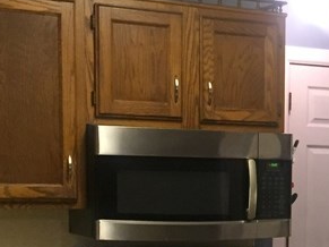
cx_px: 398
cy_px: 263
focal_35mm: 102
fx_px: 969
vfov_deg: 14.2
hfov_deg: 18.3
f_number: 2.2
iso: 200
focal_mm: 4.15
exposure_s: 1/30
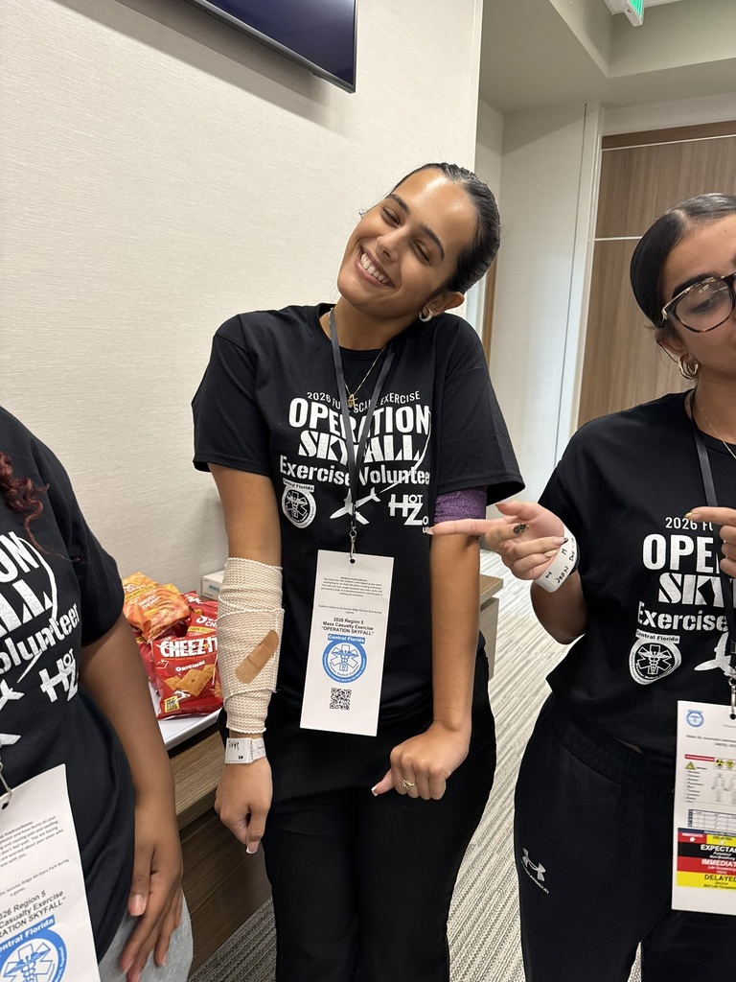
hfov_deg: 56.8
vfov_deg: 71.6
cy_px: 491
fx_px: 680
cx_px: 368
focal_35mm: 24
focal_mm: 6.76
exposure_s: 1/60
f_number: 1.78
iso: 200
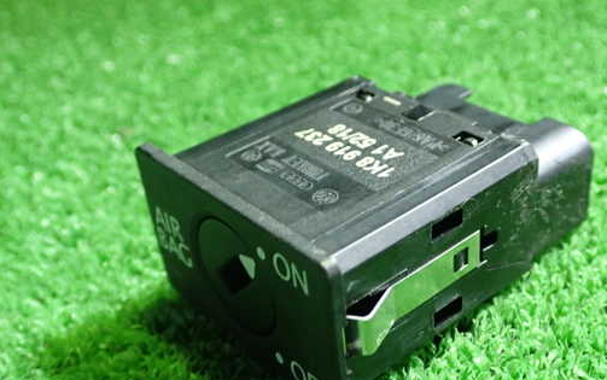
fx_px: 794
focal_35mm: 48
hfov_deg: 41.6
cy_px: 242
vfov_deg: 26.8
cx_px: 361
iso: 800
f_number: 2.7
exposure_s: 1/30
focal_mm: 6.83
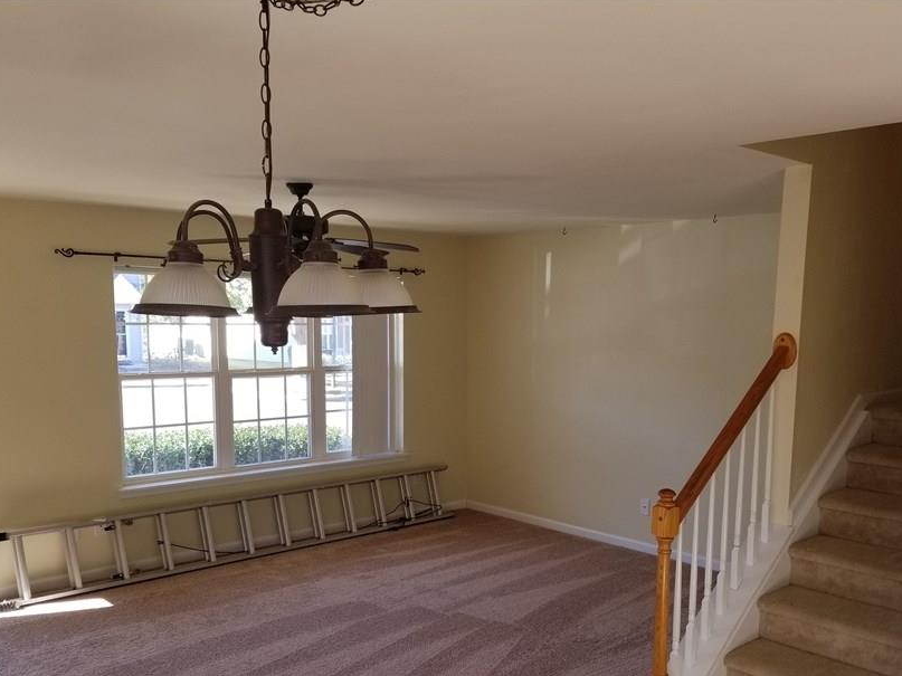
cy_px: 427
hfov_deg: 55.4
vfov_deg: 42.6
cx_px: 458
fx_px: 860
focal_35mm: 33
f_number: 1.7
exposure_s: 1/153
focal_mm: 4.25
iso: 50
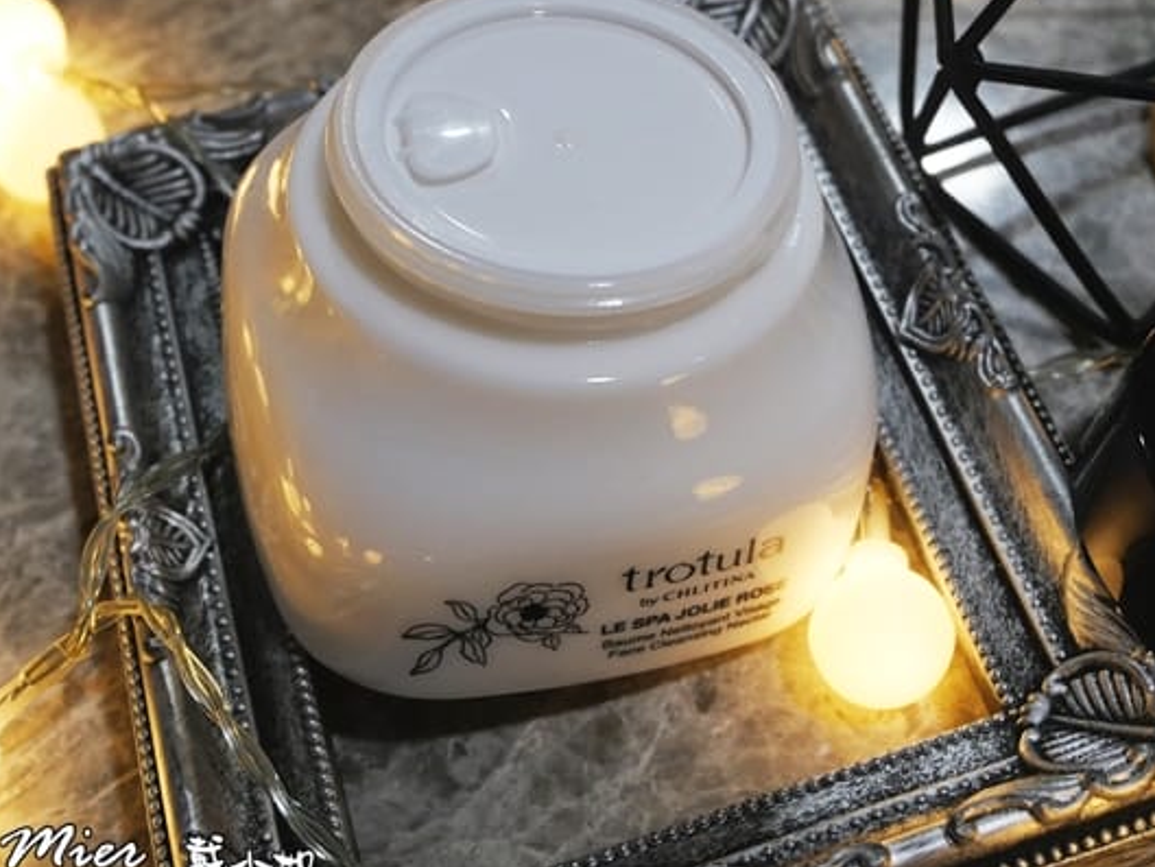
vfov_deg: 23.3
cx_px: 722
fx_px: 2103
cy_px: 341
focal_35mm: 63
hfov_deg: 30.6
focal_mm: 25
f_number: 5.1
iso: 800
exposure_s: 1/60
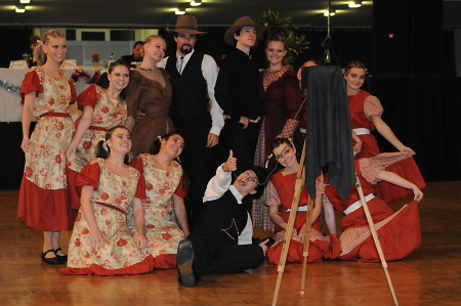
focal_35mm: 87
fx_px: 1113
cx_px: 230
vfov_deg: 15.7
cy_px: 153
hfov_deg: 23.4
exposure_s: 1/160
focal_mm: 58
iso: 1600
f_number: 3.5
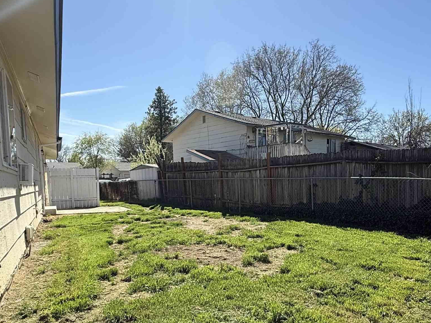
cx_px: 245
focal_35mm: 28
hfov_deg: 63.2
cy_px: 207
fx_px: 349
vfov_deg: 49.1
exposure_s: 1/1464
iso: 50
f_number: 2.2
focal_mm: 2.22
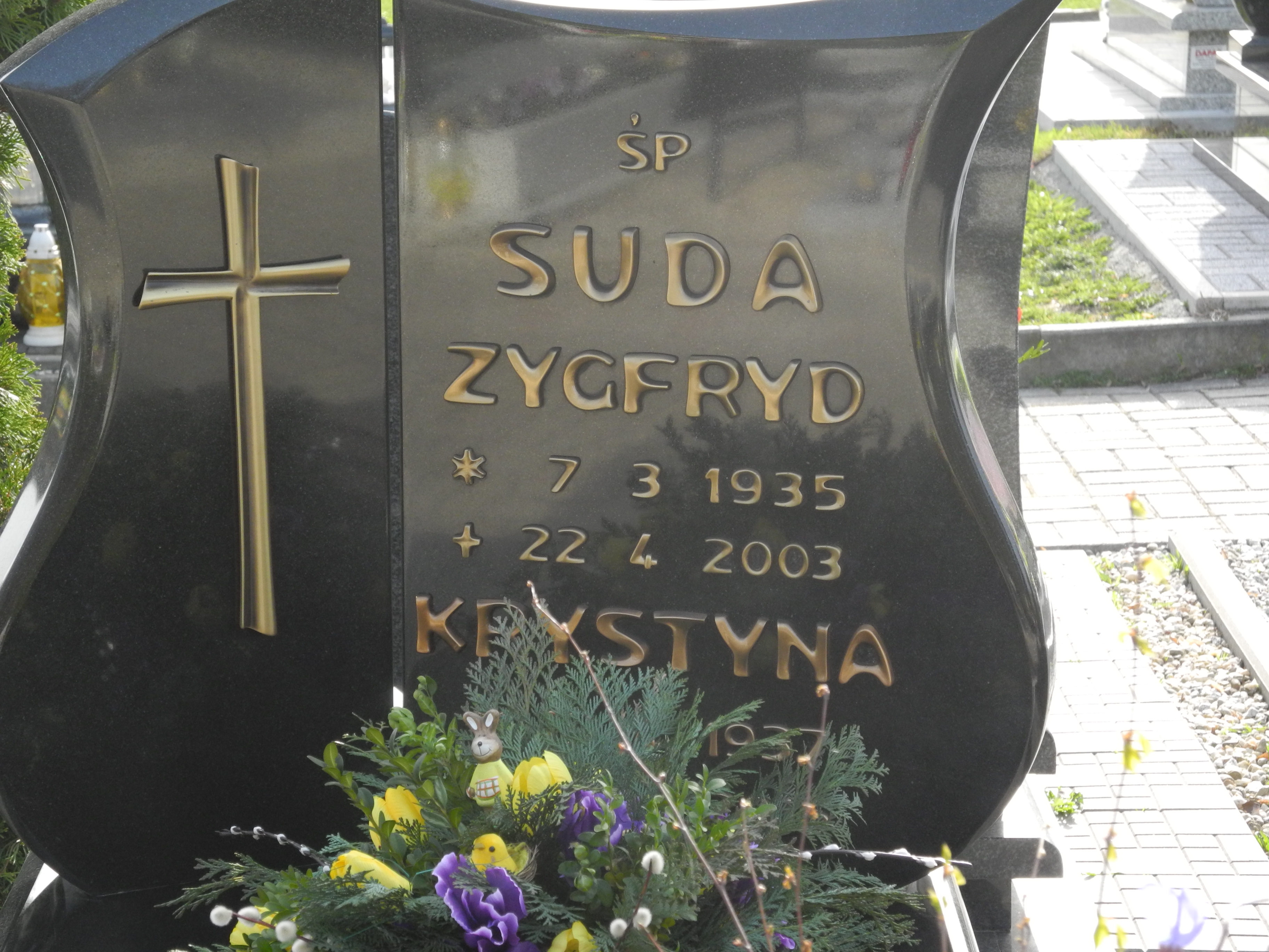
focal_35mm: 94
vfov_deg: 15.7
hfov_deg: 20.9
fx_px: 3446
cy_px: 476
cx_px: 634
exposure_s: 1/400
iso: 320
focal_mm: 20.1
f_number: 4.5
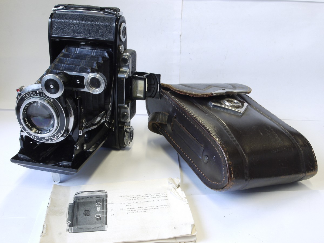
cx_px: 162
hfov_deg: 44.8
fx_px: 393
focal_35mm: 42
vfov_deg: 34.3
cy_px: 122
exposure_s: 1/10
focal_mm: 21
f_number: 11
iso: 400
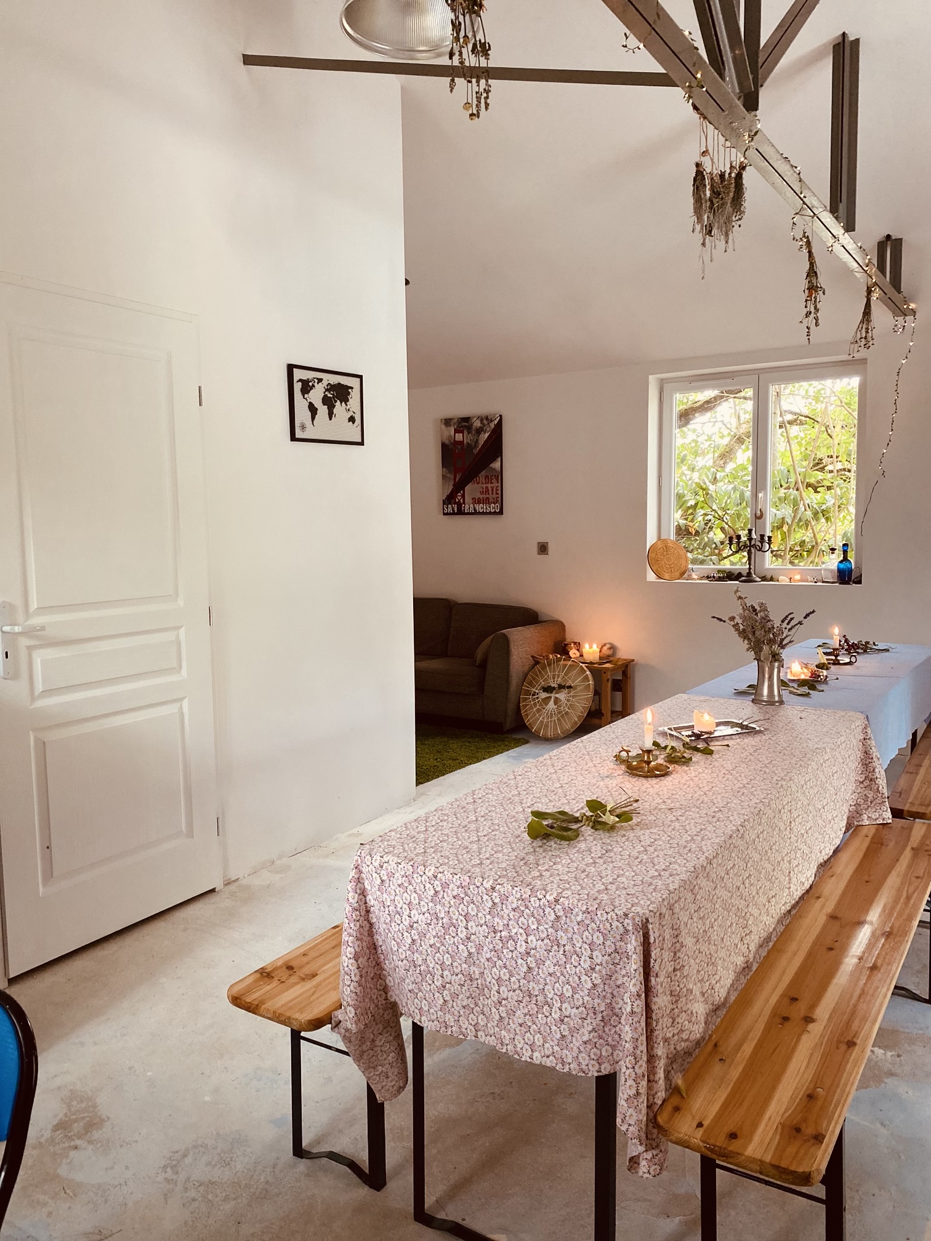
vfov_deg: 67.3
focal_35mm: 26
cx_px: 466
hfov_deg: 53.1
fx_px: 932
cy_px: 620
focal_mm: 4.25
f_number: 1.8
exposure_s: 1/60
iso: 250
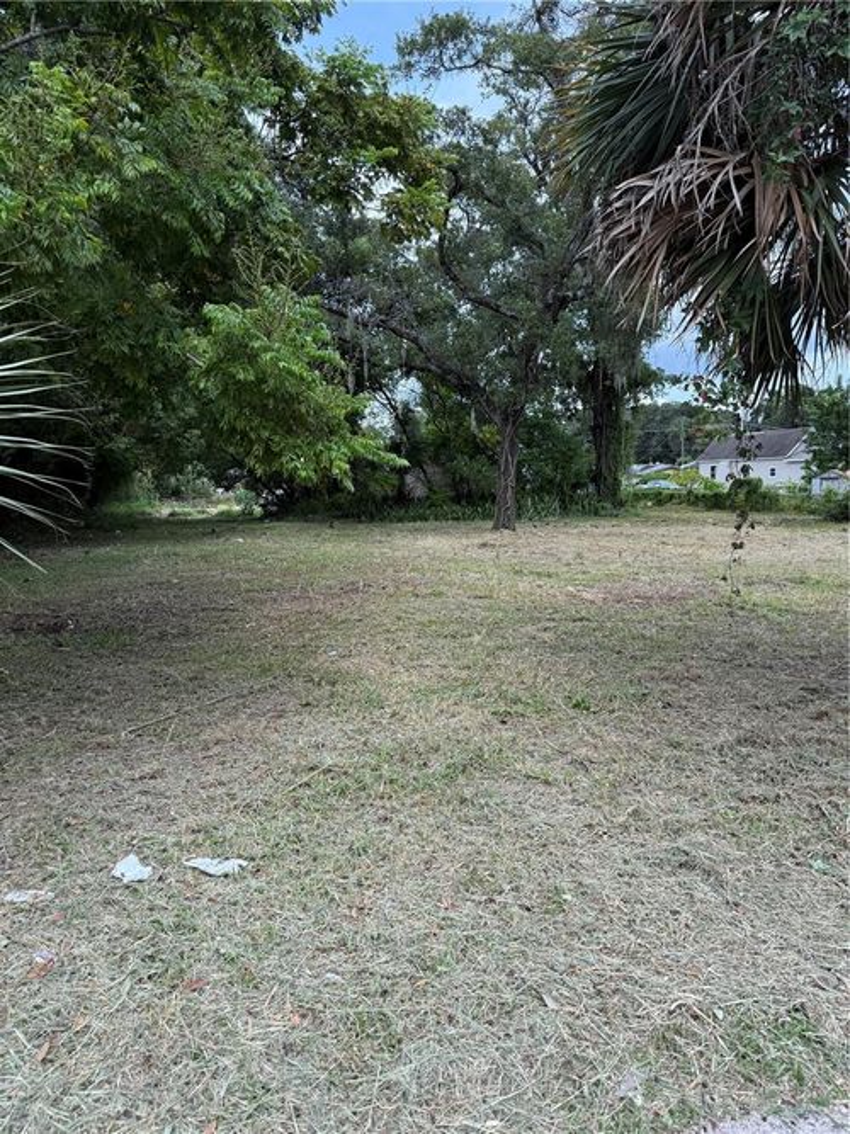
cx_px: 425
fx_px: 786
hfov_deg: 56.8
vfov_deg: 71.6
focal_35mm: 24
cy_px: 567
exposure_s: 1/813
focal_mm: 6.76
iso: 100
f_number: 1.78
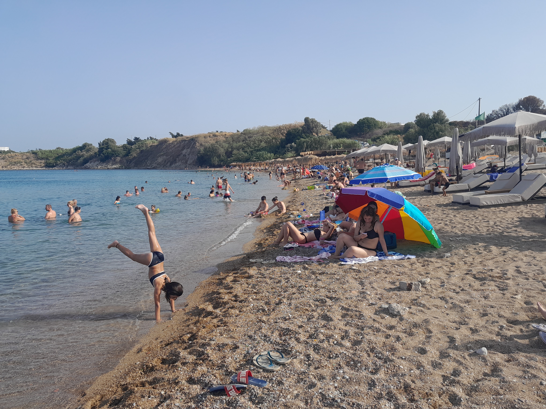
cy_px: 204
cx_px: 273
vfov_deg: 51.4
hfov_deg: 65.3
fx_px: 426
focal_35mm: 27
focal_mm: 4
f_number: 1.8
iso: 40
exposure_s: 1/429
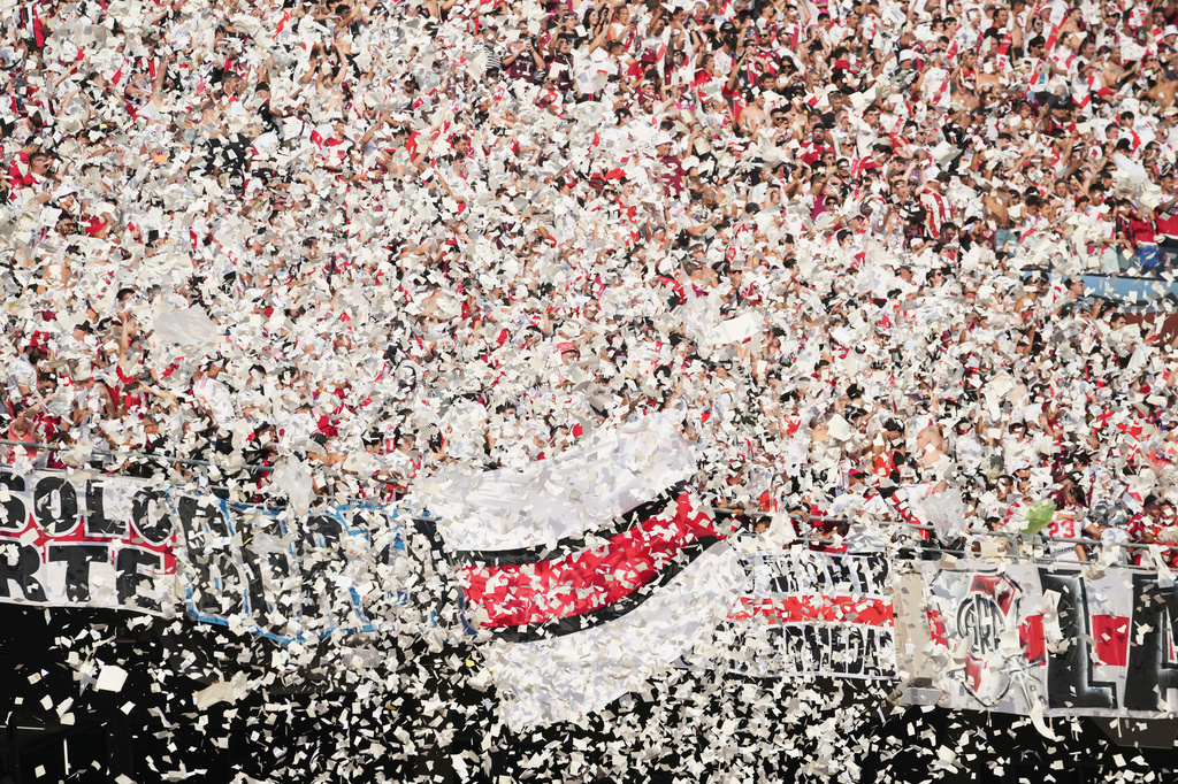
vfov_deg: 6.9
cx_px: 589
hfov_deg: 10.3
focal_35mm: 200
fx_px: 6542
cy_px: 392
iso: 320
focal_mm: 200
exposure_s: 1/5000
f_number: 4.5
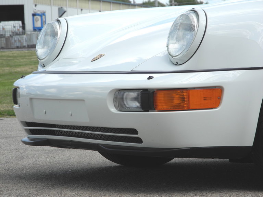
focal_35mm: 200
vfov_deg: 7.4
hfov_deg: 9.9
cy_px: 98
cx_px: 132
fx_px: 1520
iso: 100
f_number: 5.6
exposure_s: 1/385
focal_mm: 42.6
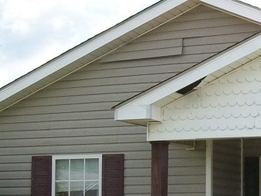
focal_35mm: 106
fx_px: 800
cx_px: 300
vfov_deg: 14.0
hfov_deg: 17.8
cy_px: 133
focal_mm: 5.7
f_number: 5.5
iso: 80
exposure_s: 1/250
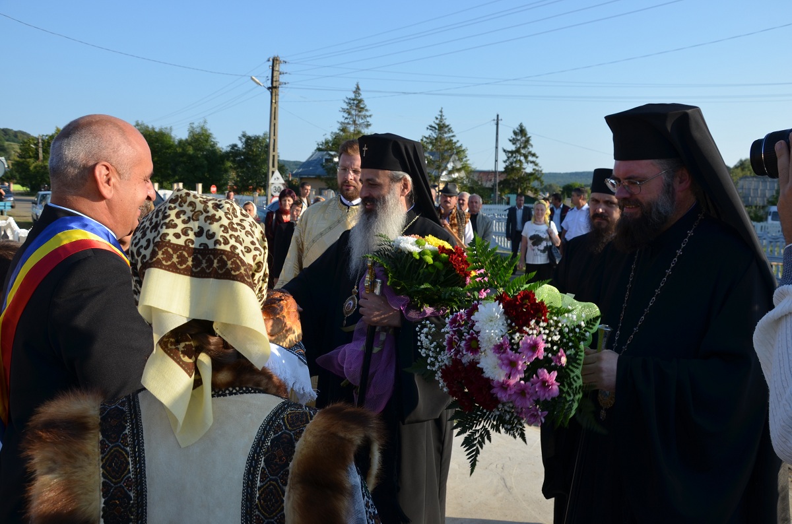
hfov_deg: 59.6
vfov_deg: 41.5
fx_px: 691
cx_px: 396
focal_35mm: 32
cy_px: 262
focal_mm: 21
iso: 160
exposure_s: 1/250
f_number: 8
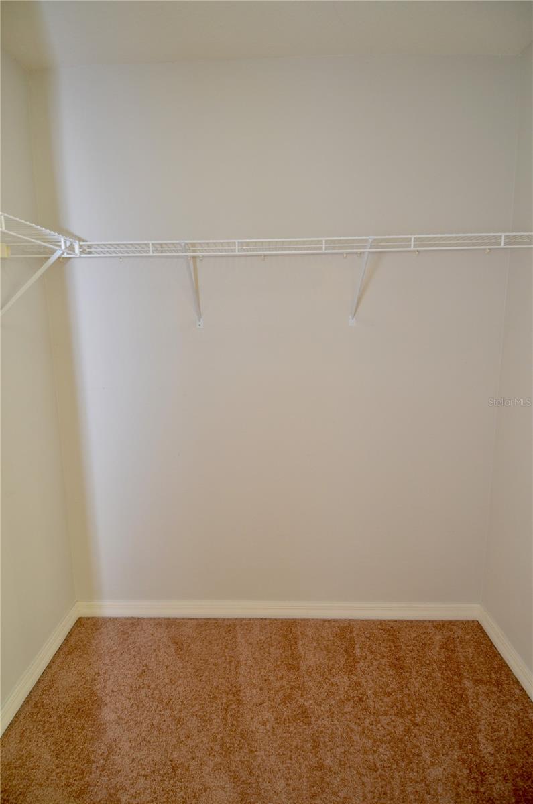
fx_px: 401
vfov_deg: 90.1
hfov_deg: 67.2
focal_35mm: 18
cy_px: 402
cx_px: 266
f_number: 4
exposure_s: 1/60
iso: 500
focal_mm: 12
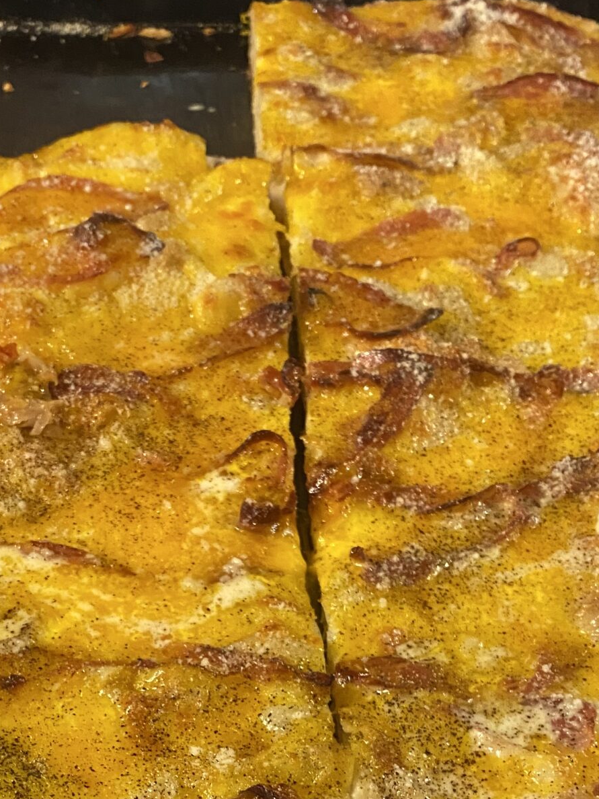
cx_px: 190
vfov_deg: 32.3
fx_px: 1293
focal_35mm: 56
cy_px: 747
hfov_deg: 25.9
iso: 250
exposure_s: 1/50
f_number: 1.8
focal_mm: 4.25
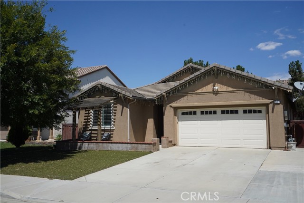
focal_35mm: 35
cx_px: 152
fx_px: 296
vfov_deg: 37.9
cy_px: 102
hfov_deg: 54.4
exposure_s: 1/3200
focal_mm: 35
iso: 1600
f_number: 10
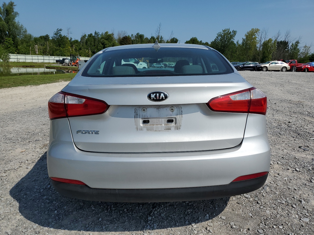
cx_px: 157
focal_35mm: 26
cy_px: 118
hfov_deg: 67.3
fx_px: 236
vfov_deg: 53.1
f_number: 1.5
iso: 50
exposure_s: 1/10000
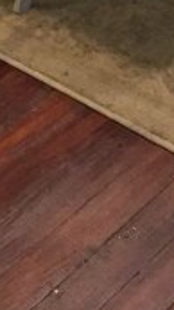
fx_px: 1151
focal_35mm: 140
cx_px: 84
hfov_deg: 8.6
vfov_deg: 13.5
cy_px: -276
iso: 250
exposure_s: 1/20
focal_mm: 4.15
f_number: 2.2
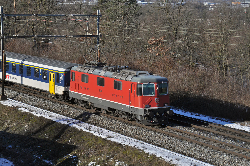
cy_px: 83
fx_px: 728
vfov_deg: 13.0
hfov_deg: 19.5
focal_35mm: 105
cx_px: 125
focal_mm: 70
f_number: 8
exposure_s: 1/1000
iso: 250
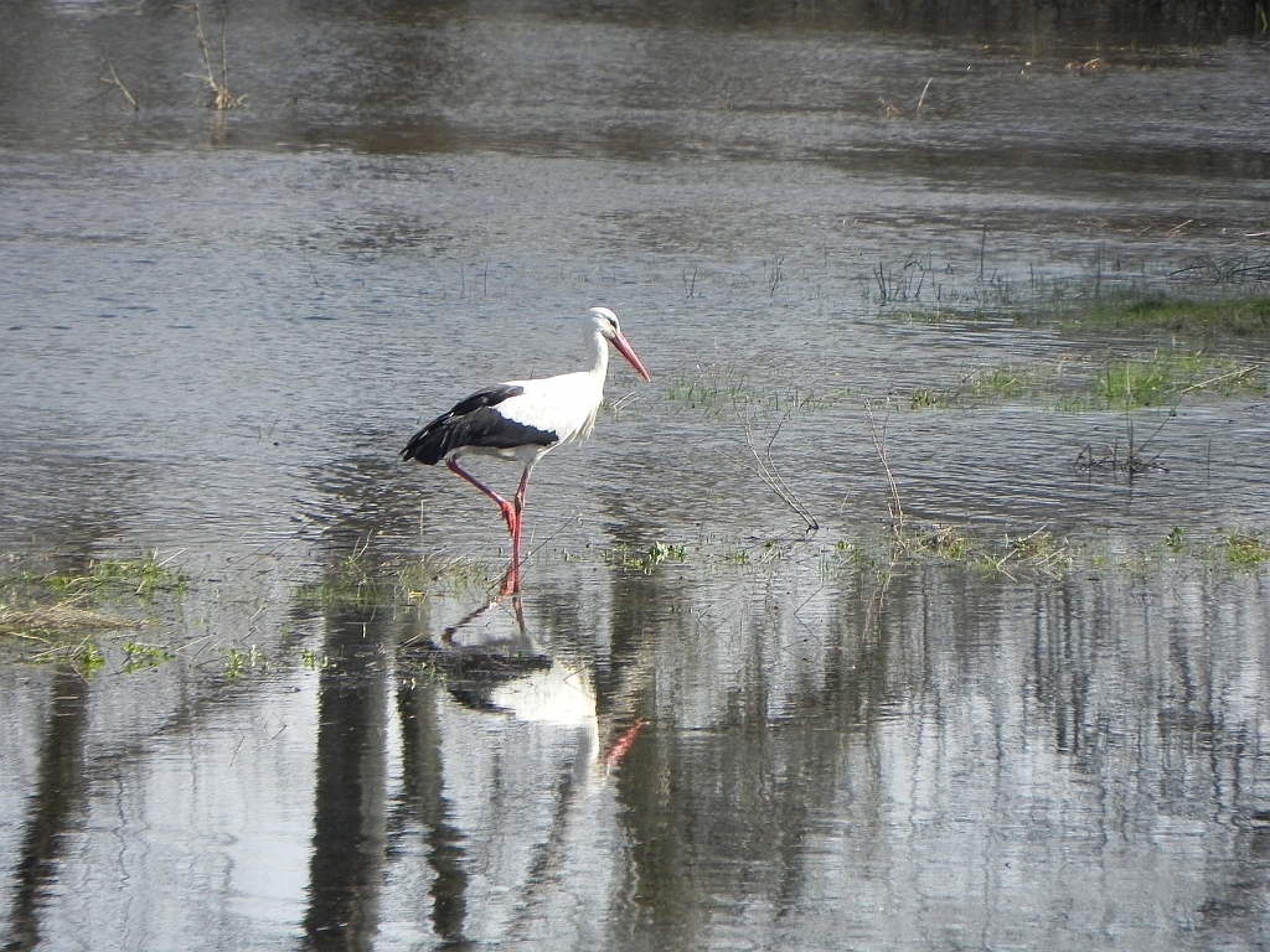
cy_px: 476
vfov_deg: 2.2
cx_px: 635
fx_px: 24875
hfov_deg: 2.9
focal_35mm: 678
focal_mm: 120
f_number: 6.3
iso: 160
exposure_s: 1/303
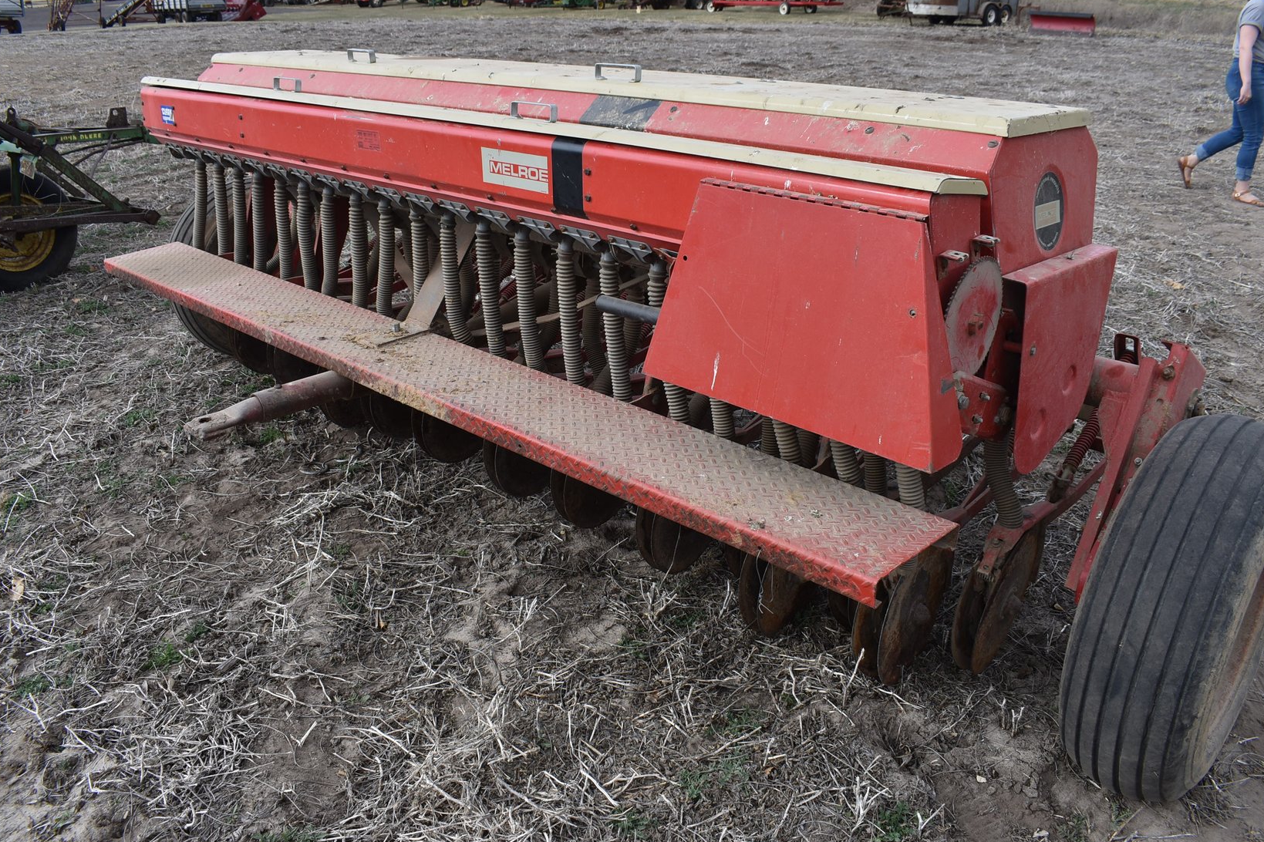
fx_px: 983
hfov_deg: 65.5
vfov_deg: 46.4
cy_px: 415
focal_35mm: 28
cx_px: 619
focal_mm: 18
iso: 160
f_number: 8
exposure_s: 1/250
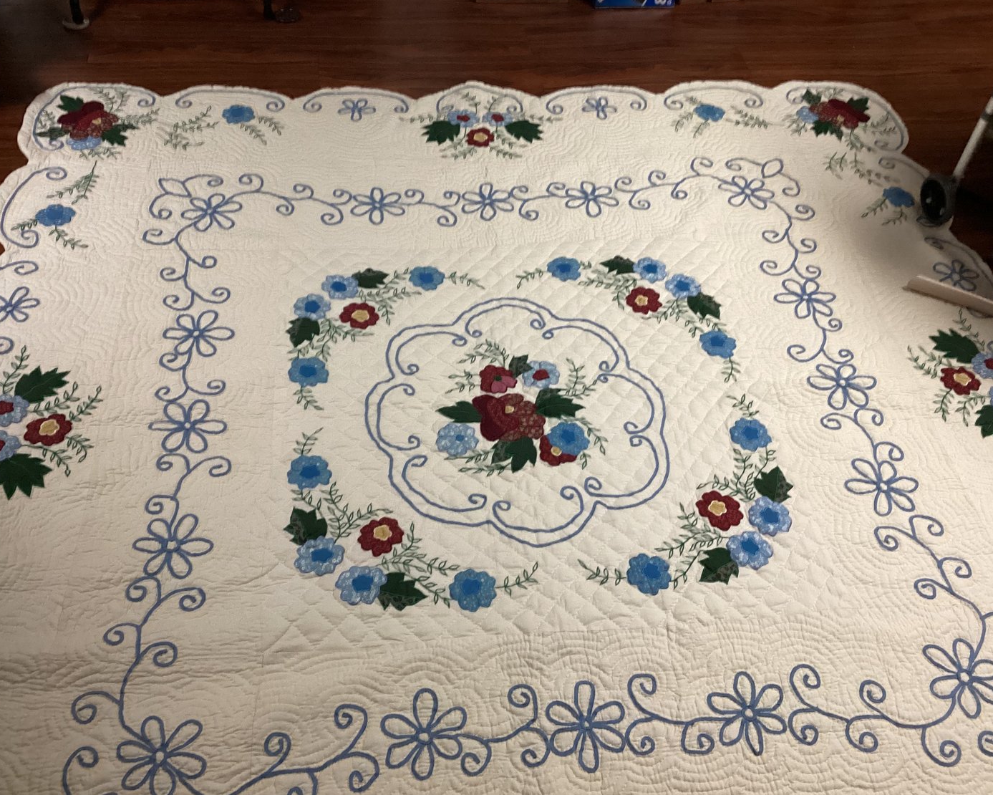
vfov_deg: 44.6
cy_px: 401
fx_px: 970
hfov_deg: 54.2
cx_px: 496
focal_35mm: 33
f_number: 2.4
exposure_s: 1/60
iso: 250
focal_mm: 3.3
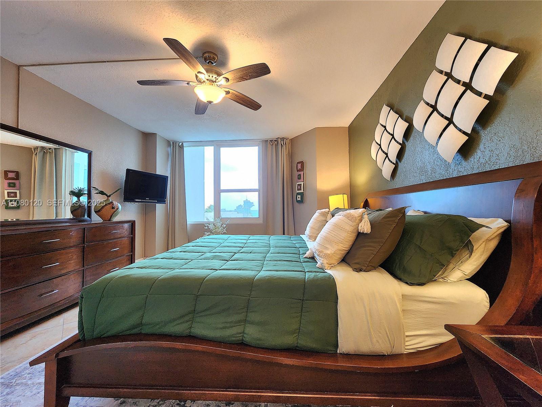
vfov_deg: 89.9
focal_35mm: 13
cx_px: 271
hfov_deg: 106.2
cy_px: 204
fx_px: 204
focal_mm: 2.2
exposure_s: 1/60.2
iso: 200
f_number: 2.2
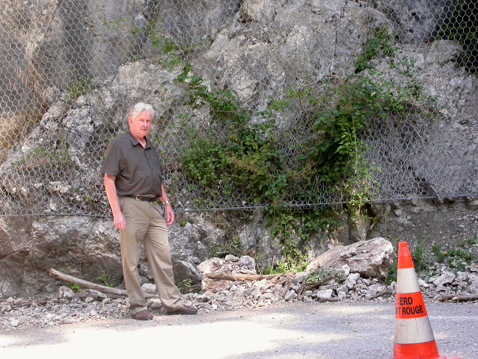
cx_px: 239
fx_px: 1312
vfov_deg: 15.6
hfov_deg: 20.7
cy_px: 180
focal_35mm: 95
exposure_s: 1/105
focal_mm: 19.8
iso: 100
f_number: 3.8
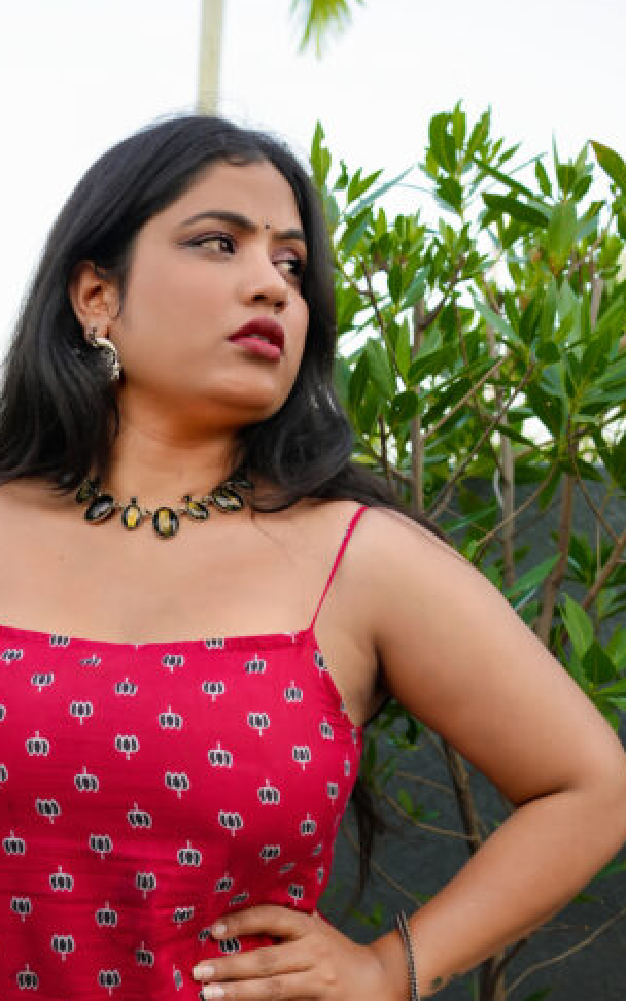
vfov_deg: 30.6
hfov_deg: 19.7
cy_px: 748
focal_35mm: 66
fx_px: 1801
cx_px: 214
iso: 100
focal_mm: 35
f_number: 4
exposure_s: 1/160
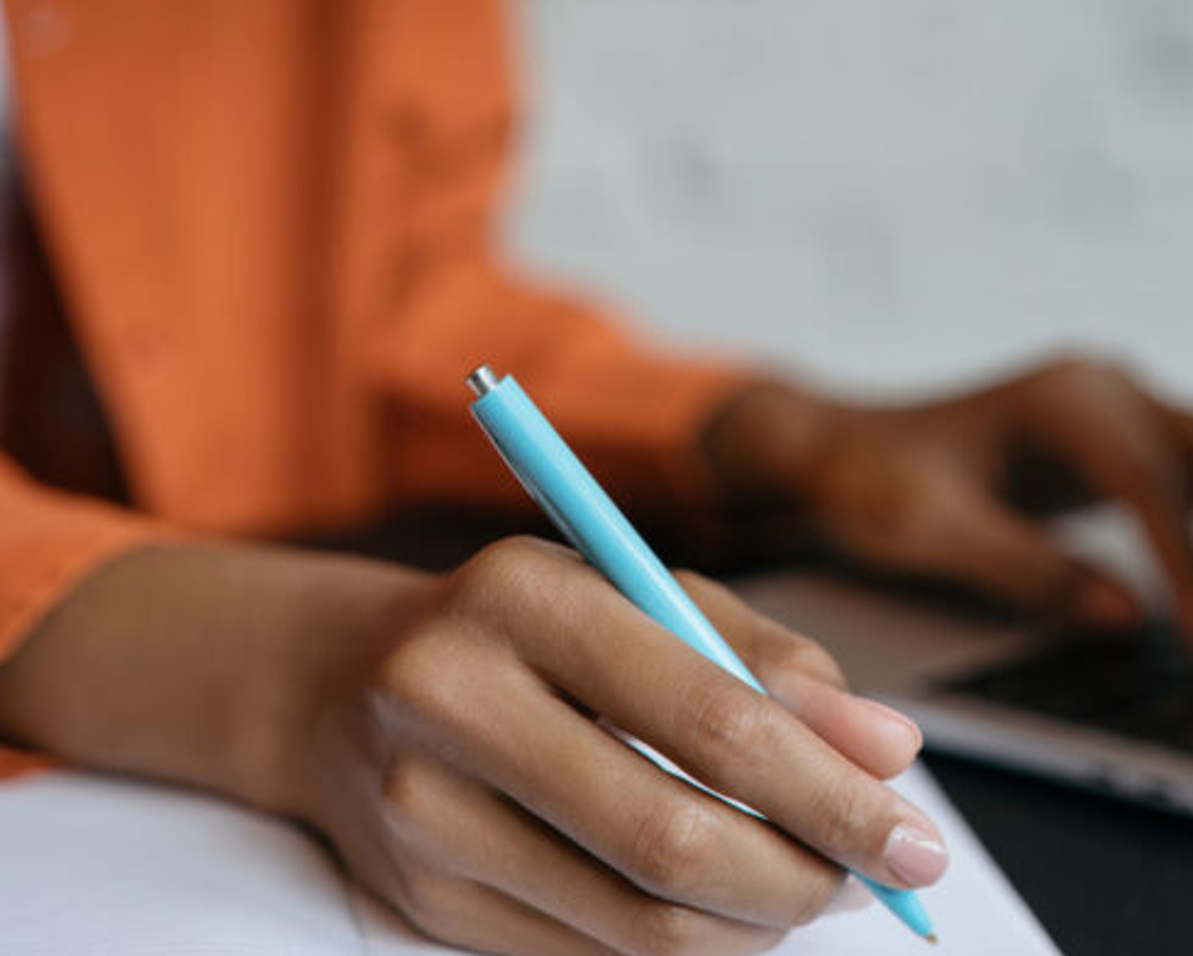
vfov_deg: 18.9
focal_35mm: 81
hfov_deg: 23.5
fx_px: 2862
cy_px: 588
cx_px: 595
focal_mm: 55
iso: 200
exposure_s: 1/400
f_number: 2.5
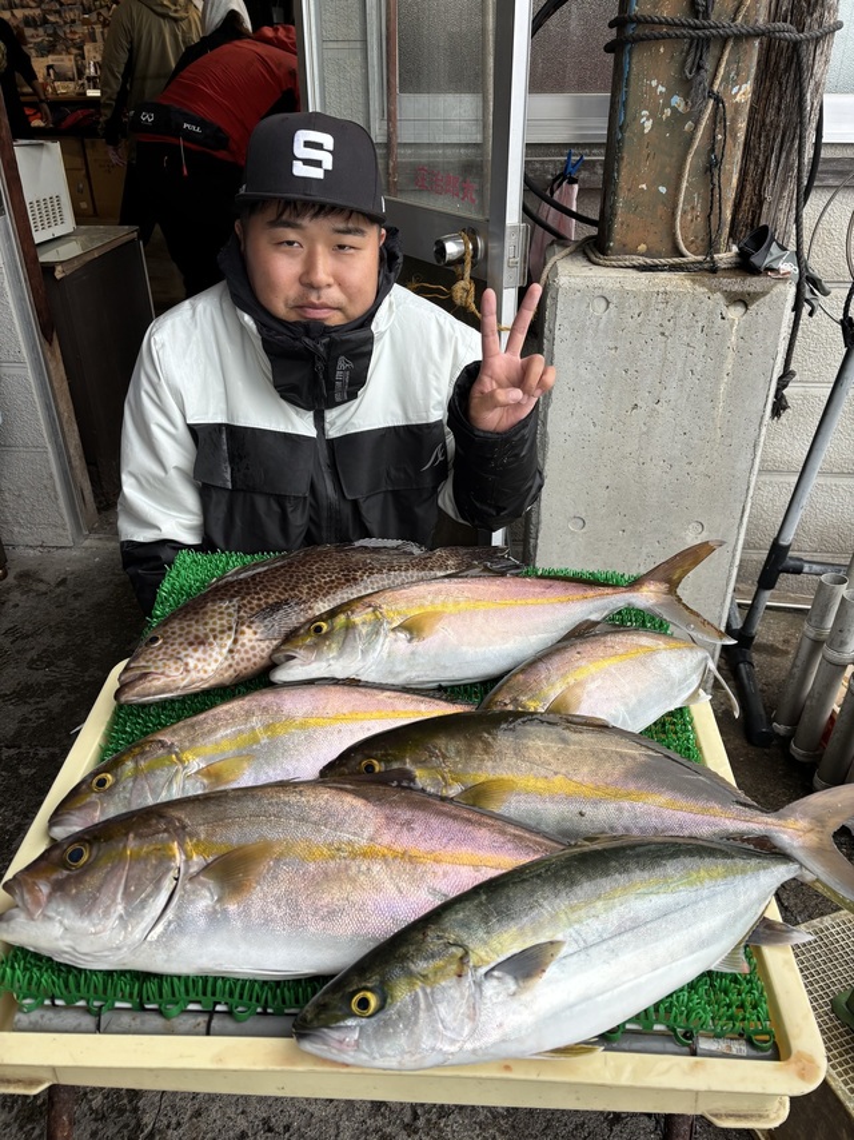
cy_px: 570
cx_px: 427
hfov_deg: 53.0
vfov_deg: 67.3
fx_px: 856
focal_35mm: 26
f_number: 1.6
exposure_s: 1/121
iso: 40
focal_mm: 5.96
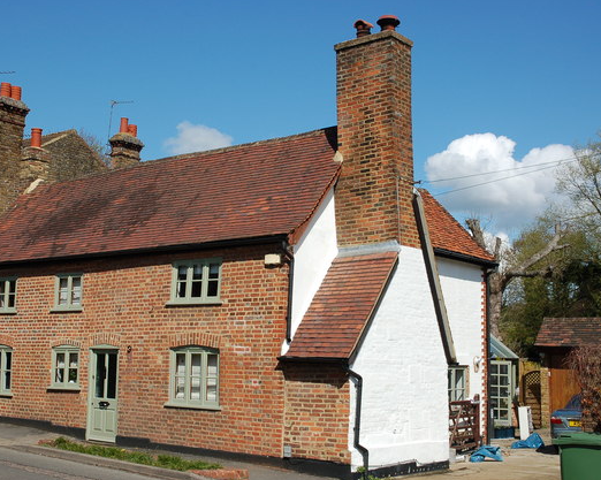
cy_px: 241
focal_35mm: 47
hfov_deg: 39.8
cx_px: 268
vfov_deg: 32.3
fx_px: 828
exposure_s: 1/320
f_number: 11
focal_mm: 27
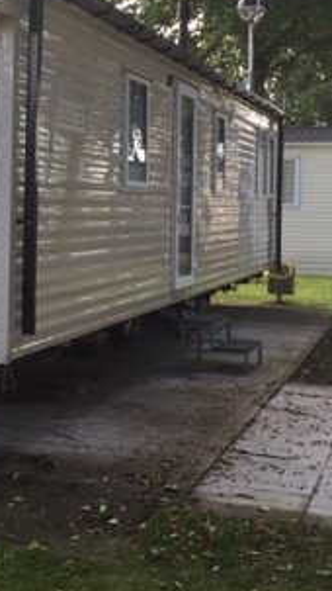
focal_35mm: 67
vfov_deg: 31.2
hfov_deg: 17.6
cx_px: 4
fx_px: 1048
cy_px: 190
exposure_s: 1/213
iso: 32
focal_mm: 4.15
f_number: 2.2
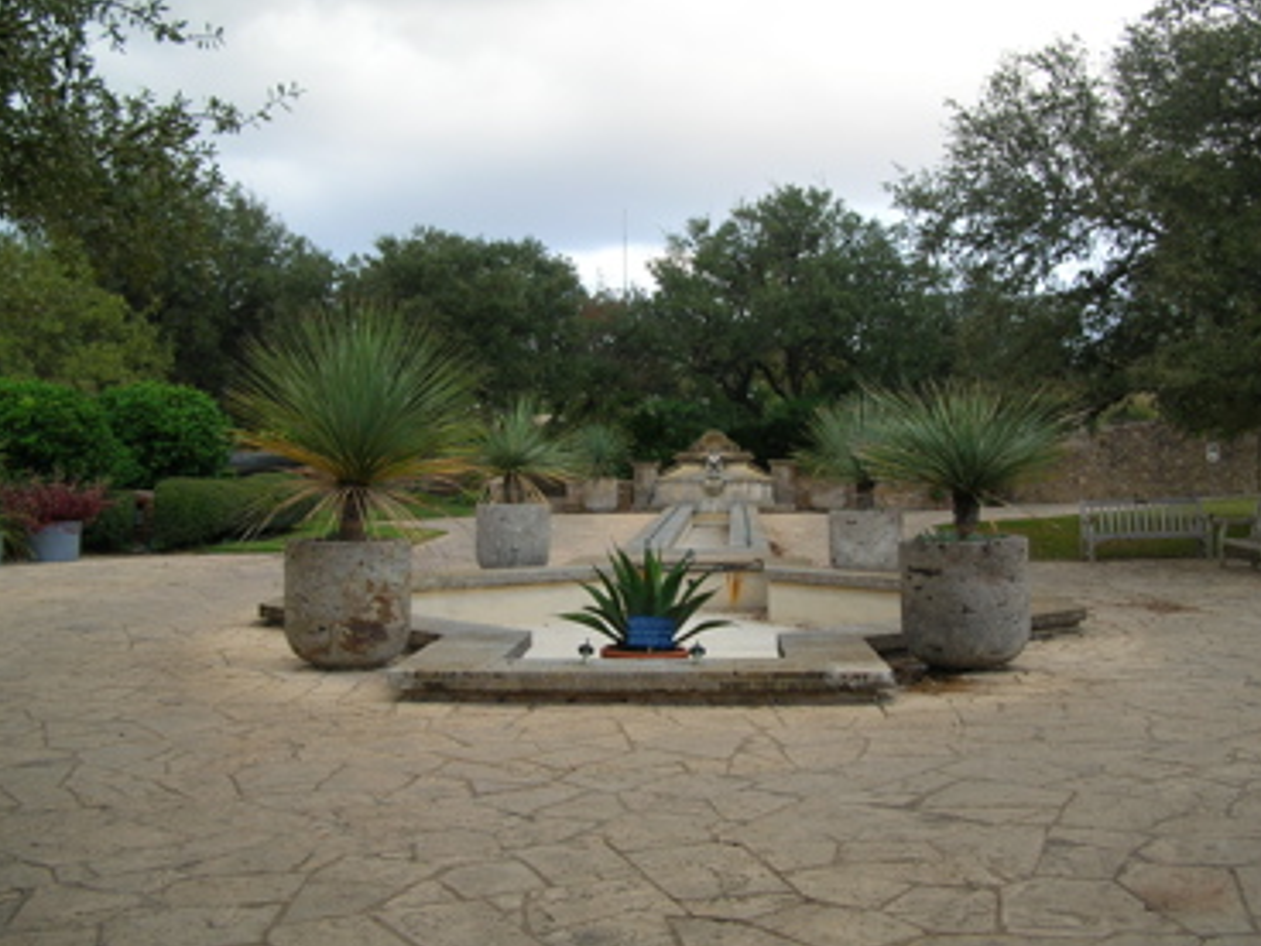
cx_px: 673
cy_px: 475
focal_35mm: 39
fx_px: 1421
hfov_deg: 47.8
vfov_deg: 36.8
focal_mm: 6
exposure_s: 1/42.4
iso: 50
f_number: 2.7
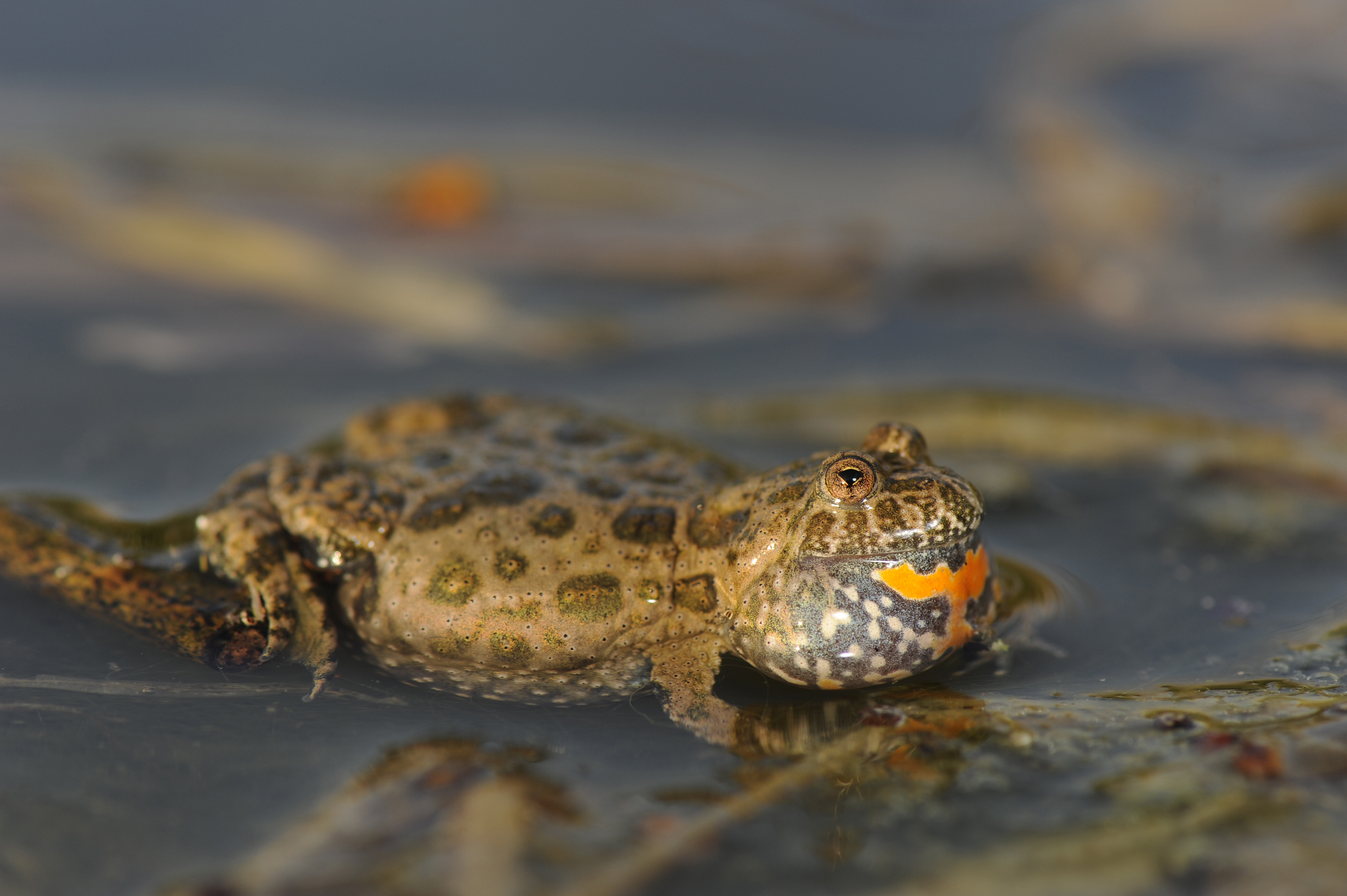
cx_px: 674
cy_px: 448
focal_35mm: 180
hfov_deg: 11.4
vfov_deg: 7.6
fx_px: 6731
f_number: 10
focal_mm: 180
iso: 200
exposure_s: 1/160
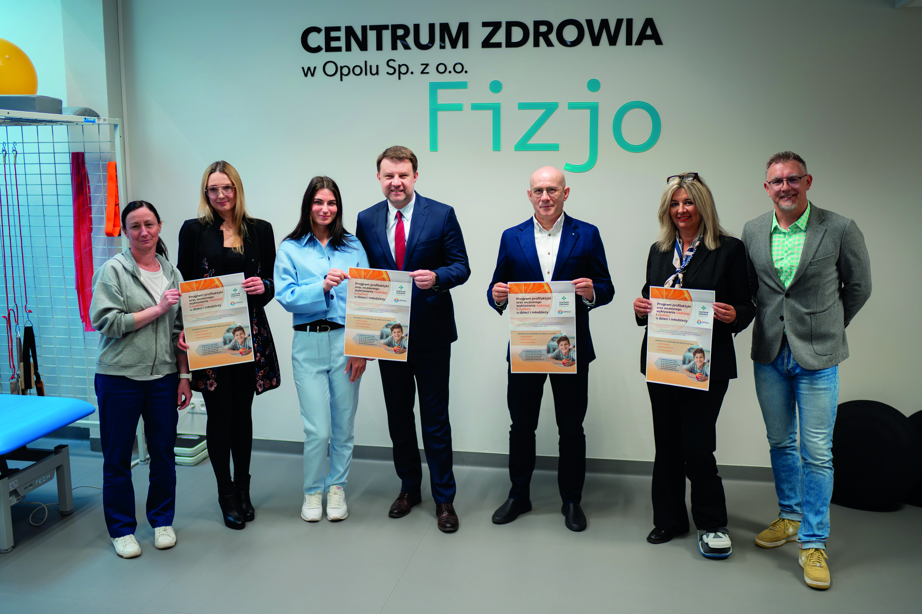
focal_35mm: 35
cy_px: 307
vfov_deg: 37.9
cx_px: 461
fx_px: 896
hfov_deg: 54.4
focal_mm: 35
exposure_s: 1/200
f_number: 1.4
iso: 200
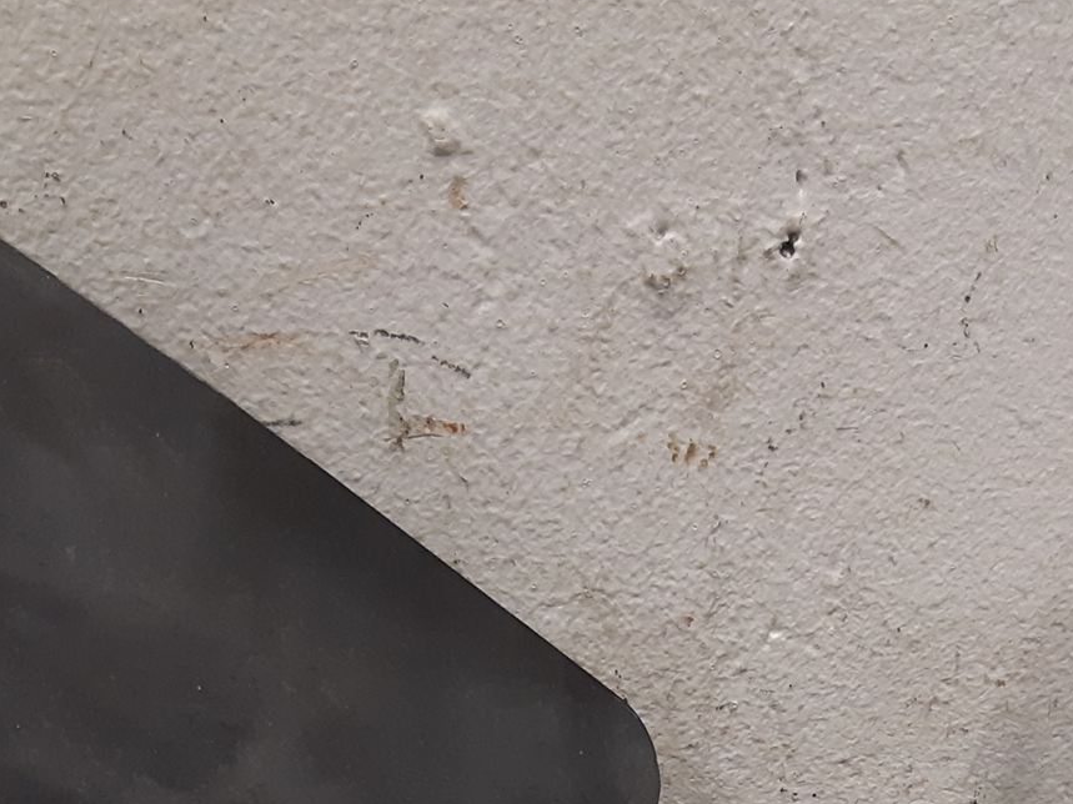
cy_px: 868
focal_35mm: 62
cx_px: 778
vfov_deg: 22.4
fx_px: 1922
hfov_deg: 30.8
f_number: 1.7
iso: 200
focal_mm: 3.93
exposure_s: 1/50
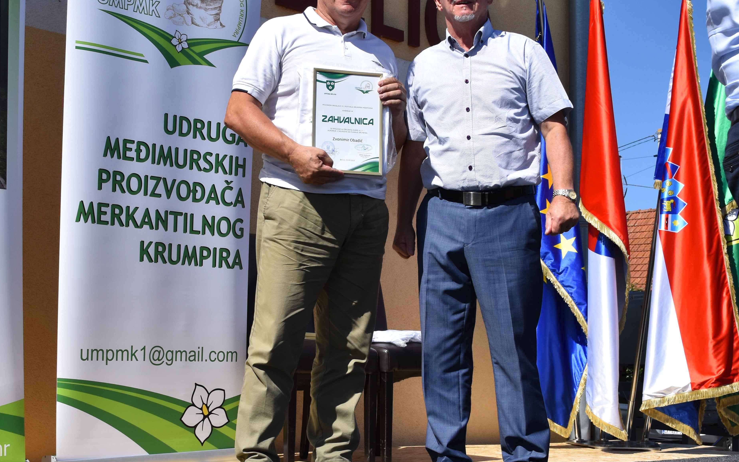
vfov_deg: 22.8
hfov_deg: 35.8
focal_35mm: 57
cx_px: 348
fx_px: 1144
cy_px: 249
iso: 400
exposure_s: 1/2000
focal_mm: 23
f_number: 7.1
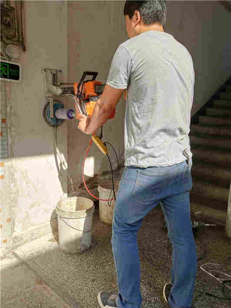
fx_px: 267
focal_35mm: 30
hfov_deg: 46.8
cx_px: 116
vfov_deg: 60.0
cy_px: 154
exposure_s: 1/2593
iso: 119
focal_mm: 3.95
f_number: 1.8
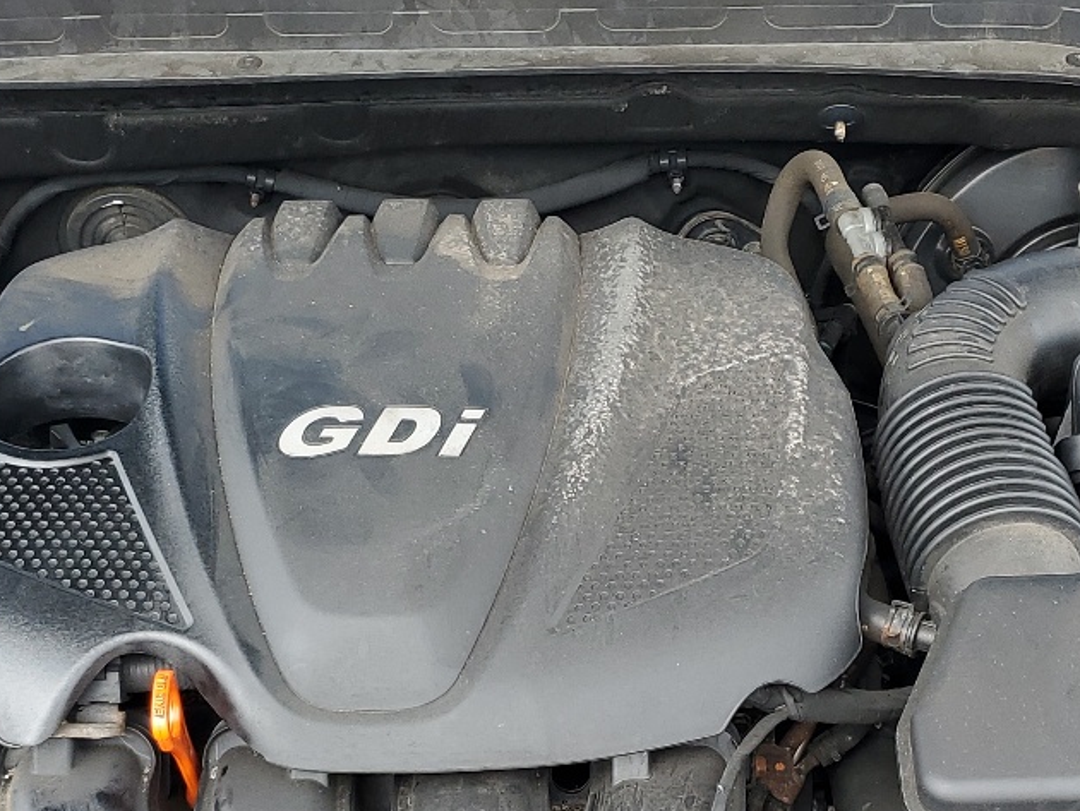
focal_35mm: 66
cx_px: 660
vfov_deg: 21.5
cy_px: 802
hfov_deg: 29.3
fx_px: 2060
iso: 50
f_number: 1.5
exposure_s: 1/278
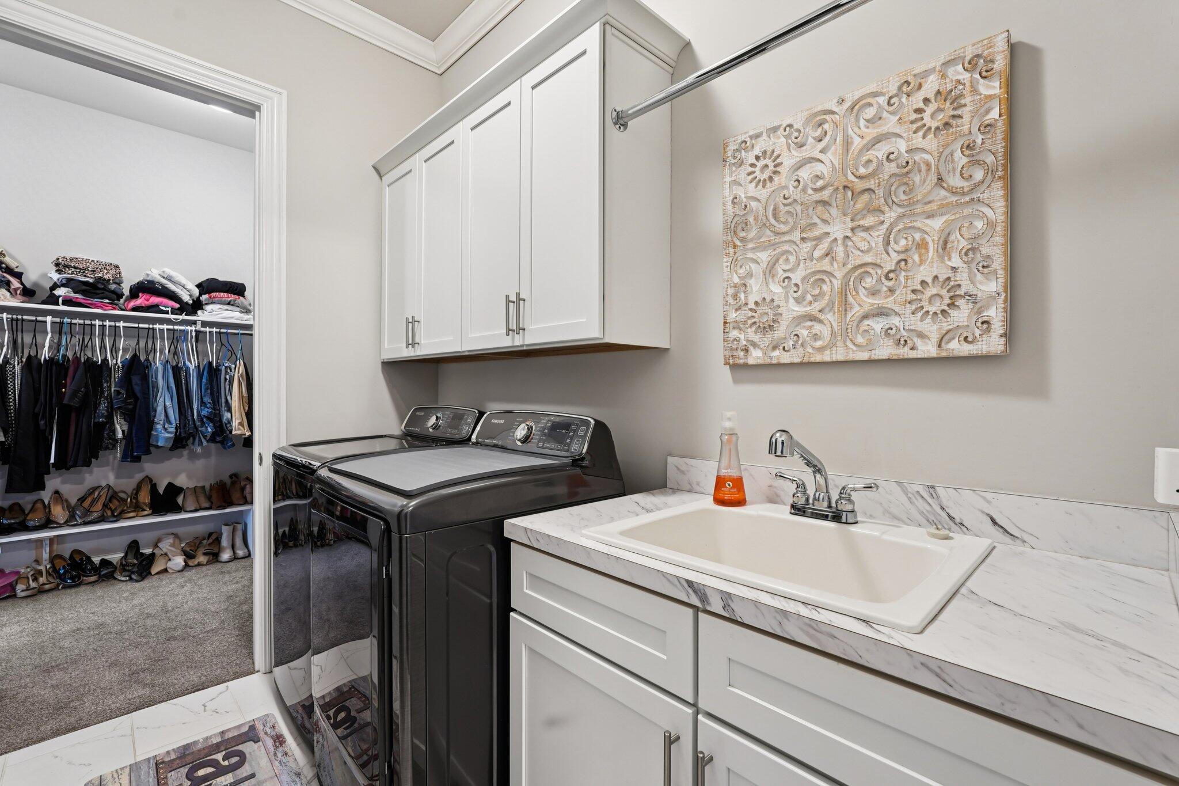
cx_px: 590
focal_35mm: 16
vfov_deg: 73.7
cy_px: 393
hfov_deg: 96.7
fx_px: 524
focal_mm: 16
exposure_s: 1/5
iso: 400
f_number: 8
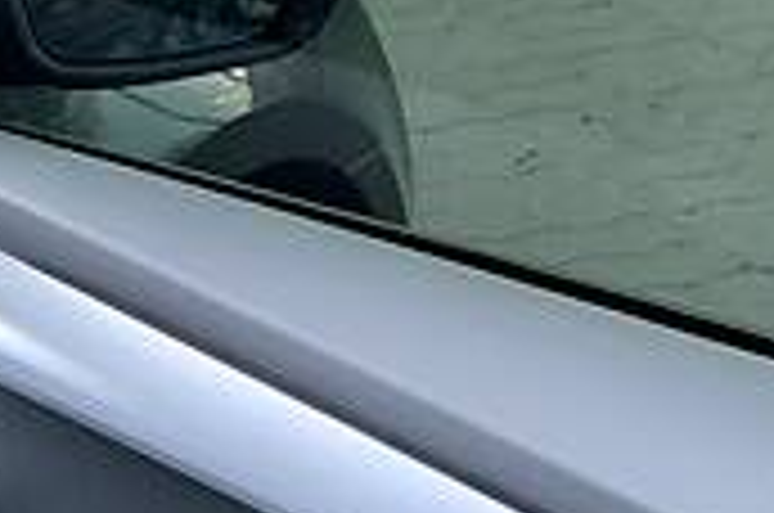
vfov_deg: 10.8
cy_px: 450
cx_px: -468
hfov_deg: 14.9
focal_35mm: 126
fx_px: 2704
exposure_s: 1/83
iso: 100
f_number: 1.8
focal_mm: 4.2
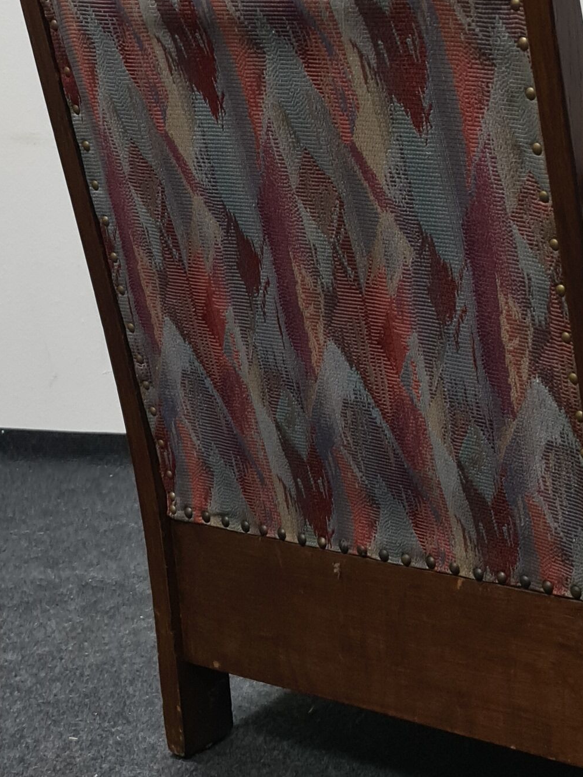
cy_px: 333
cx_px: 532
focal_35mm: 75
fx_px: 1684
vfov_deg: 26.0
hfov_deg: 19.3
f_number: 1.8
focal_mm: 7
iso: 200
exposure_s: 1/100
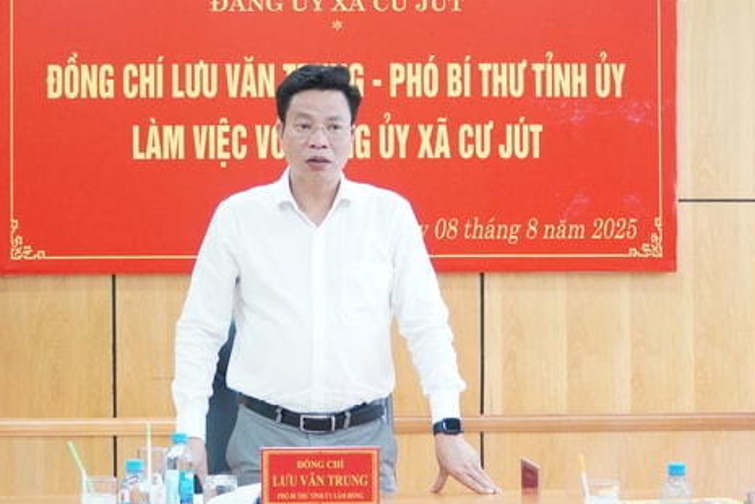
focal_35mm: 94
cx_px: 357
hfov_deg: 21.7
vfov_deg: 14.5
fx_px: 1971
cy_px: 216
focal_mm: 54
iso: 4000
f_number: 4
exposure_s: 1/100
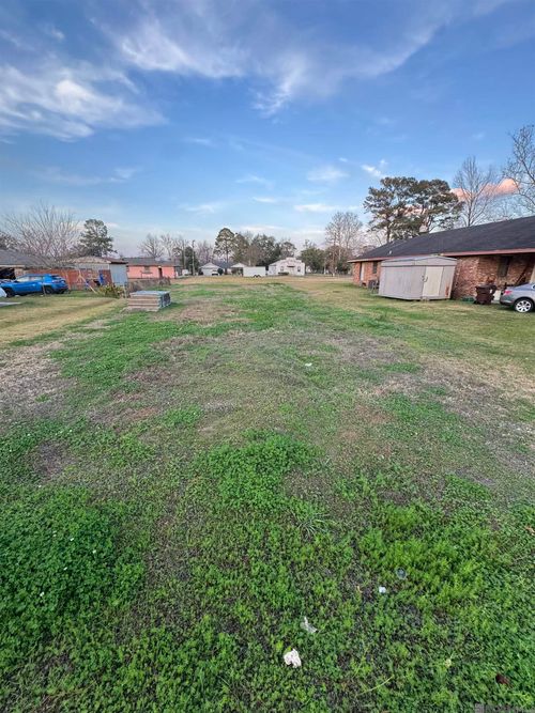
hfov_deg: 85.7
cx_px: 268
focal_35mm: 14
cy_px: 356
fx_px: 289
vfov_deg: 102.1
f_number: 2.2
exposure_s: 1/99
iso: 64
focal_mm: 2.22
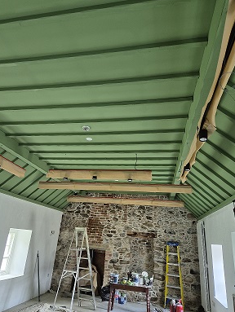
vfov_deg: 71.5
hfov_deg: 56.9
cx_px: 114
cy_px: 150
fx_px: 217
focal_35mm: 24
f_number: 1.8
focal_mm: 5.4
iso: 320
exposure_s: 1/100
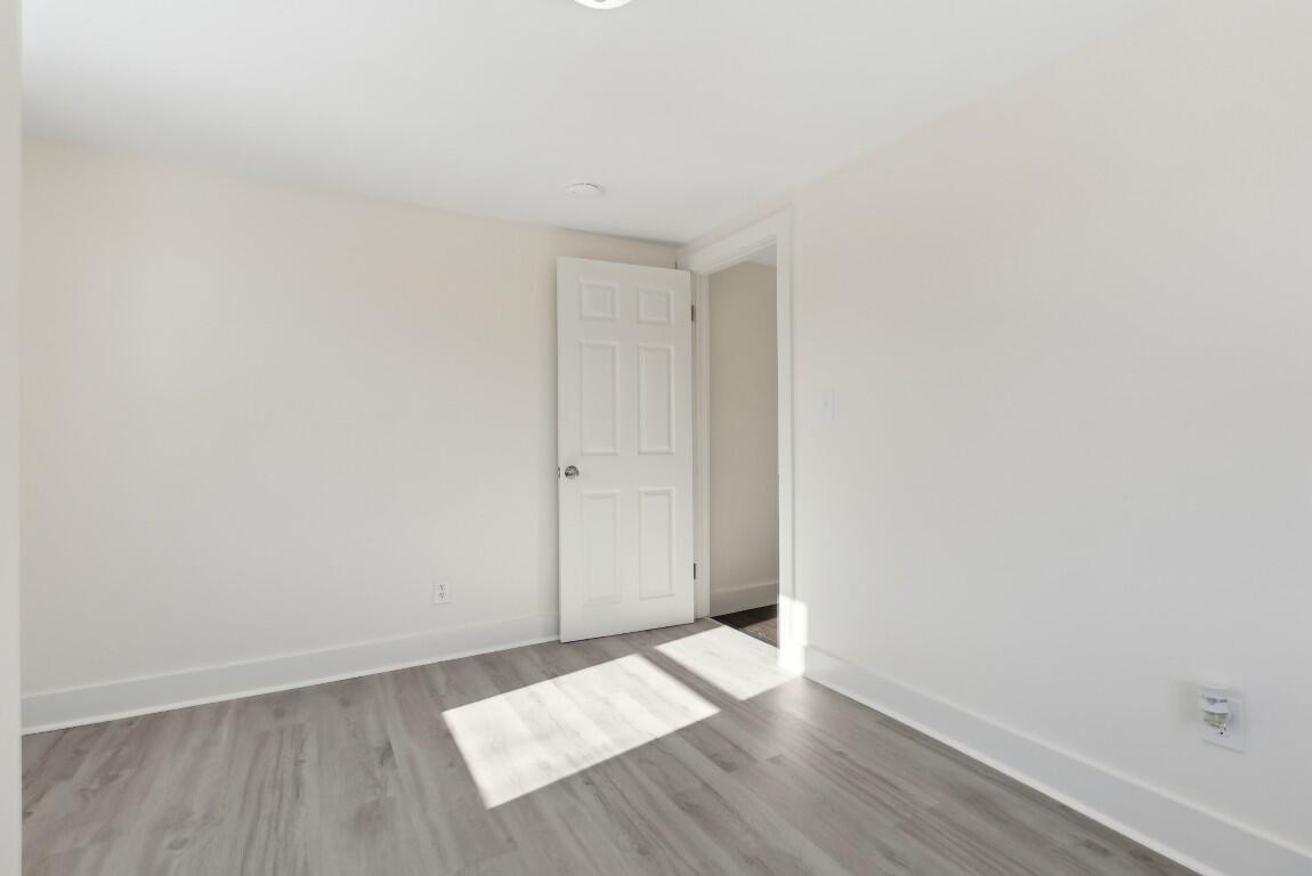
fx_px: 583
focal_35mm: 16
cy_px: 438
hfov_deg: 96.7
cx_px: 656
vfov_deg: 73.8
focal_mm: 16
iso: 320
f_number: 7.1
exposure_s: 1/125
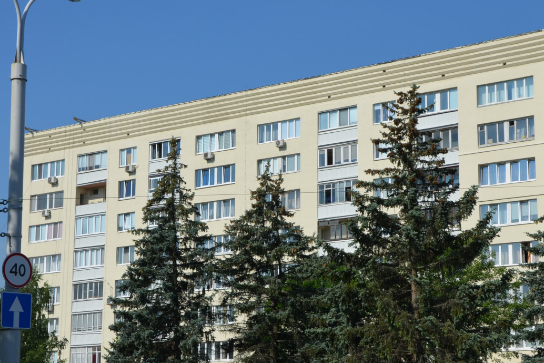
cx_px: 320
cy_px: 222
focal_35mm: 74
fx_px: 1118
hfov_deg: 27.3
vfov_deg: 18.4
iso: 100
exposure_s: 1/320
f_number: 9
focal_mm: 34
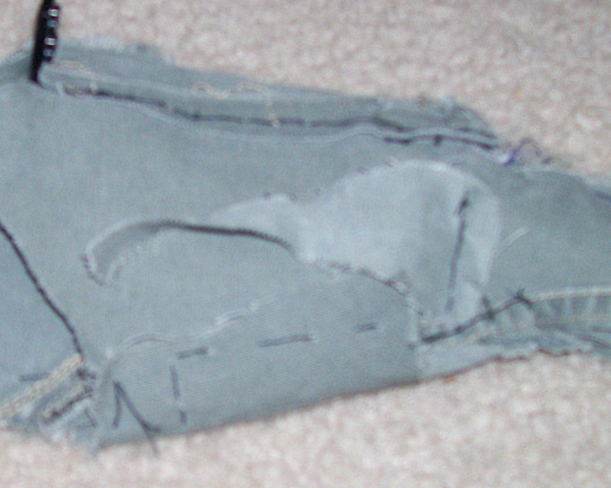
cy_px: 249
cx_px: 110
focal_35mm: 81
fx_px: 1465
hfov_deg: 23.2
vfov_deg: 18.9
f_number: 2.7
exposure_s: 1/112
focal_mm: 5.6
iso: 140
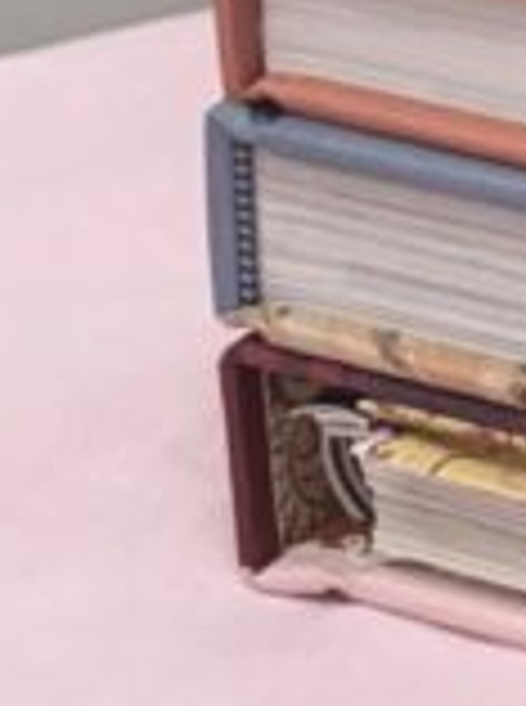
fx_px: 3194
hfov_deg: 8.1
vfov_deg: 10.5
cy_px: -1102
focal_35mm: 157
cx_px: 1529
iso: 100
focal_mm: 6.76
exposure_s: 1/120
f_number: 1.78
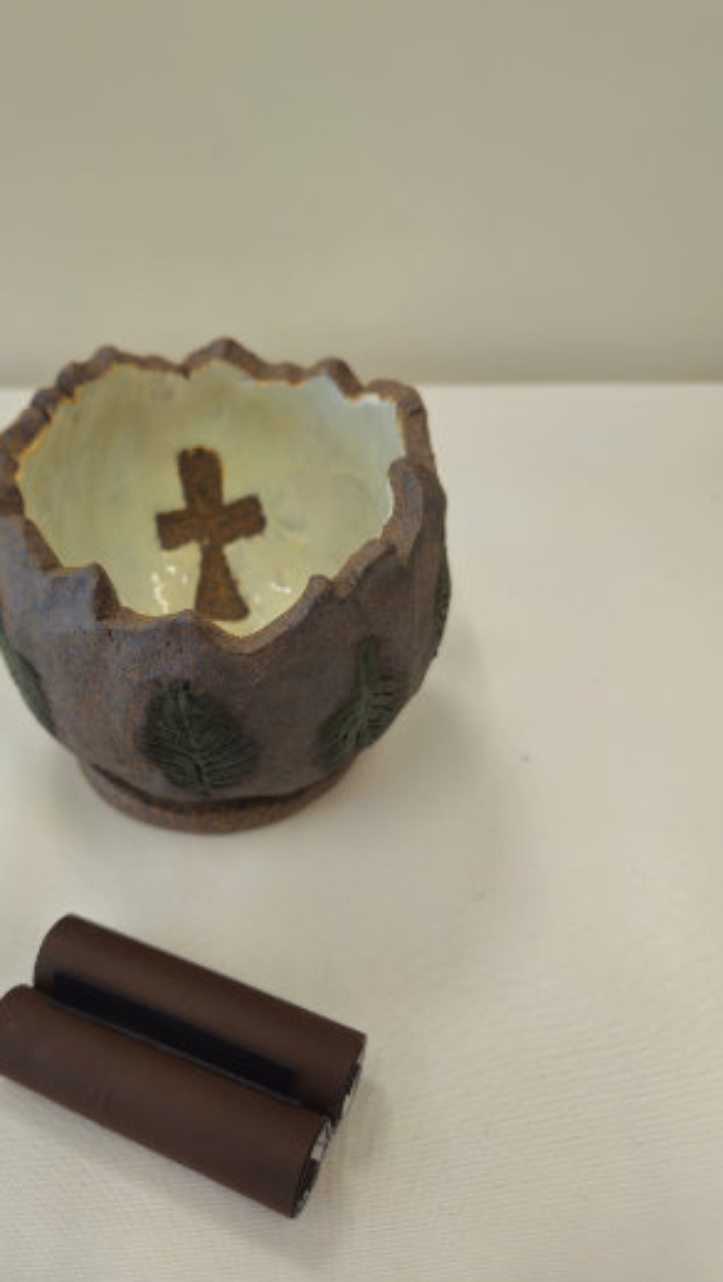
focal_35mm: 26
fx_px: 885
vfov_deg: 71.9
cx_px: 238
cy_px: 641
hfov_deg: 43.8
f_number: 1.8
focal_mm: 5.4
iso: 32
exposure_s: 1/50
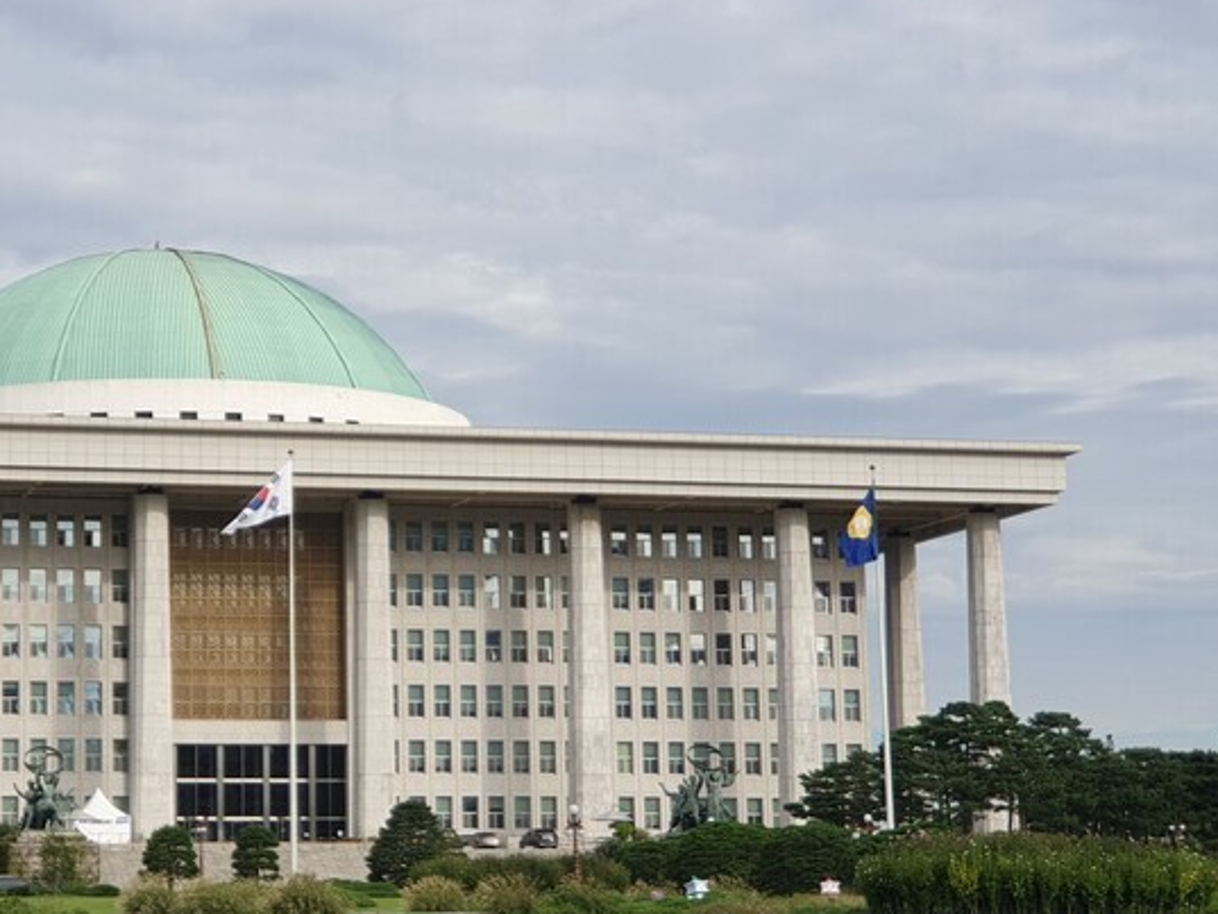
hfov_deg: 20.8
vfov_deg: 15.9
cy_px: 494
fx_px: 3273
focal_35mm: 93
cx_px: 249
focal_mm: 6
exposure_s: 1/493
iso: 100
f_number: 2.4
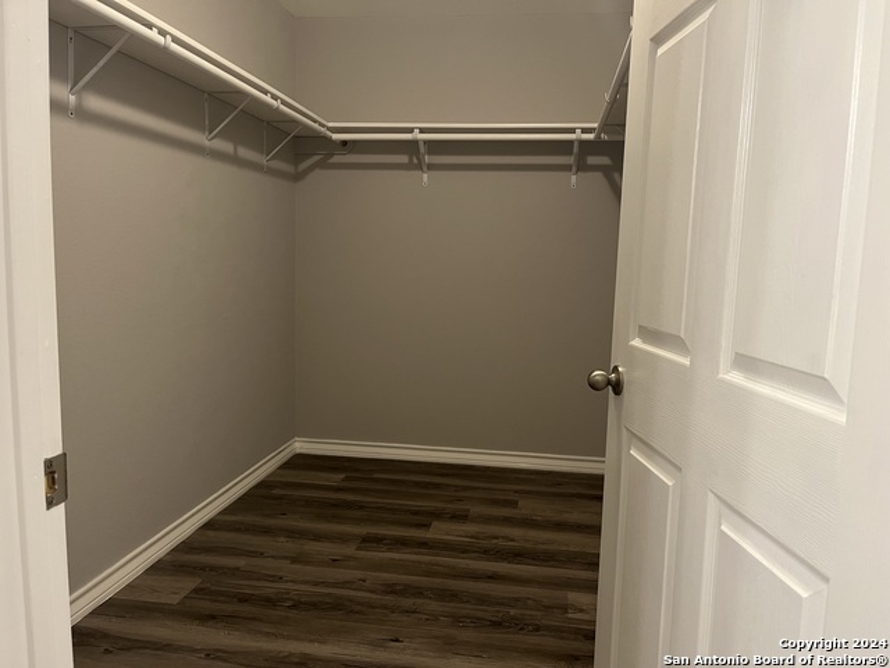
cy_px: 334
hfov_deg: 67.3
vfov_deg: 53.1
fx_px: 668
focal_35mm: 26
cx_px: 445
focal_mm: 5.1
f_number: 1.6
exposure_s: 1/60
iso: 250
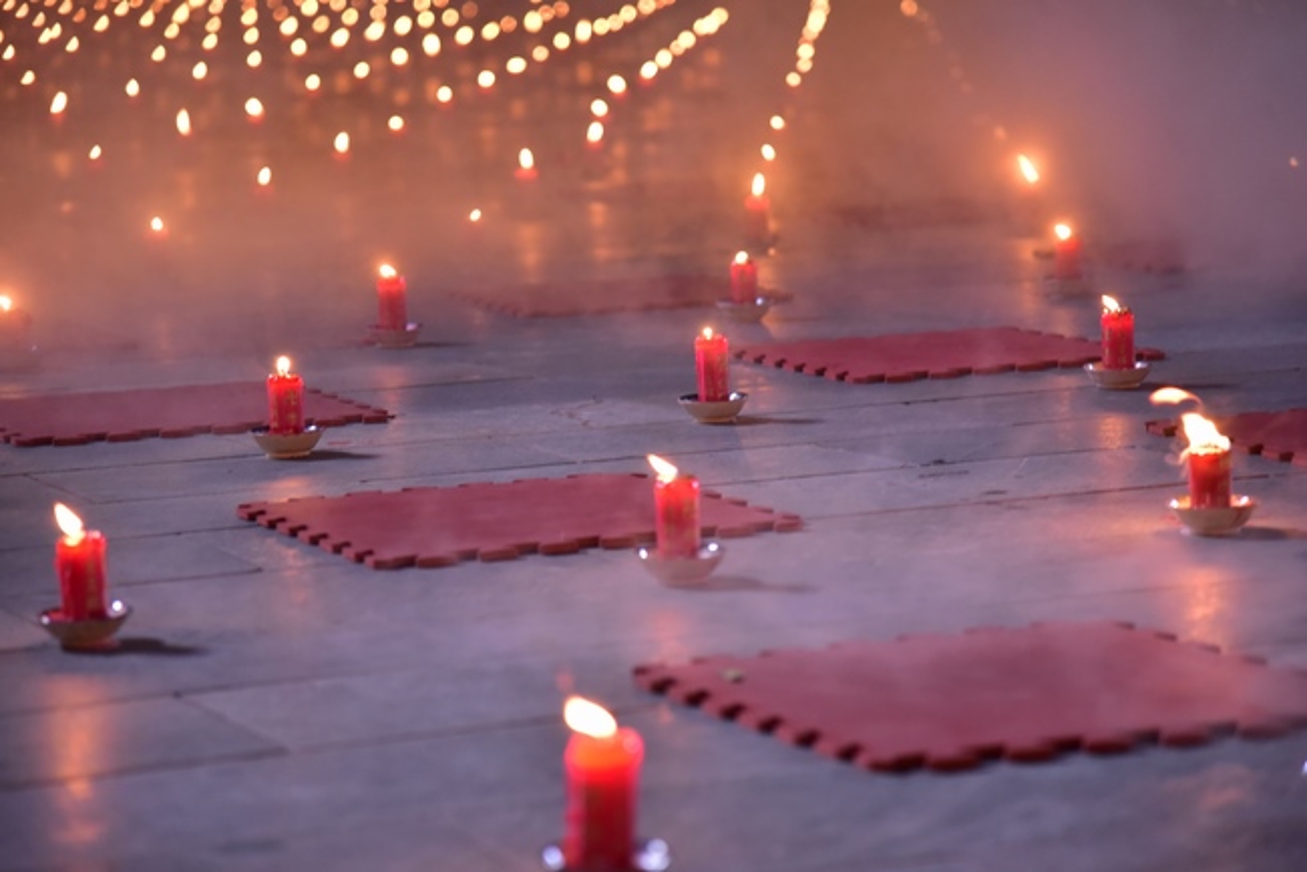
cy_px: 436
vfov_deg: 11.4
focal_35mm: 120
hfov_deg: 17.1
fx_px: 4358
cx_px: 654
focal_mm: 120
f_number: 4
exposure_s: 1/60
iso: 2500
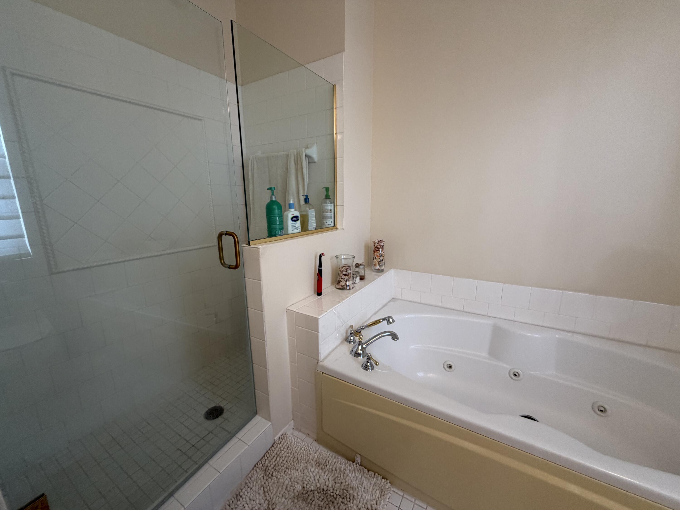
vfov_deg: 85.7
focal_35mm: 14
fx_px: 275
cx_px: 340
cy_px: 255
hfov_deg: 102.1
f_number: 2.2
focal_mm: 2.22
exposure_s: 1/60
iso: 200
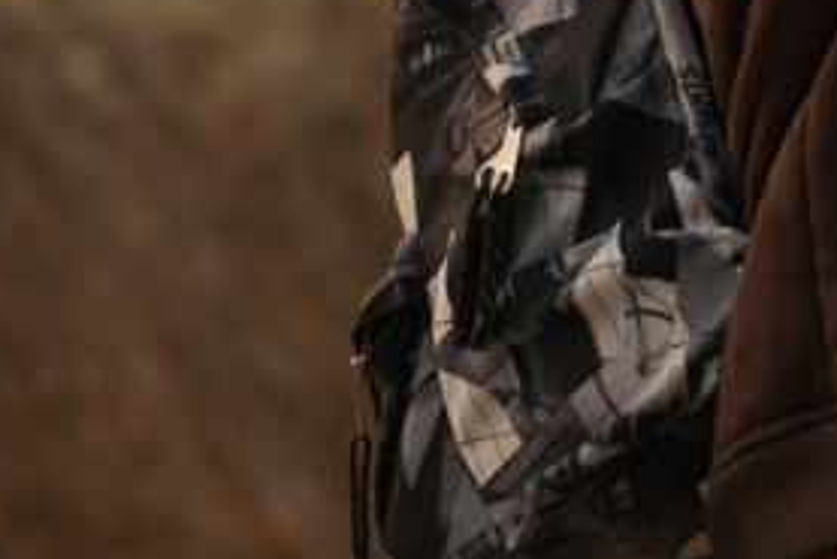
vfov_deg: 1.3
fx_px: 24680
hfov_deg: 1.9
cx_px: 1583
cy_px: -635
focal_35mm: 1061
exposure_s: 1/400
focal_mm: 182
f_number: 4
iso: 100
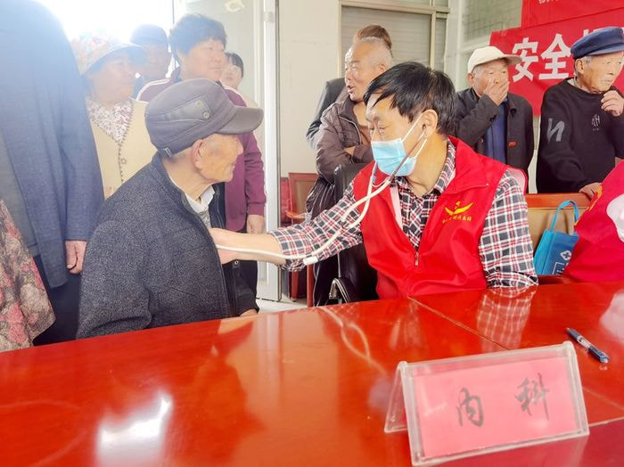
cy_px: 234
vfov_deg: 46.7
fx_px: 540
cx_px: 312
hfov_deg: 60.0
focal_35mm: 30
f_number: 1.9
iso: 64
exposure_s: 1/100
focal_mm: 6.71
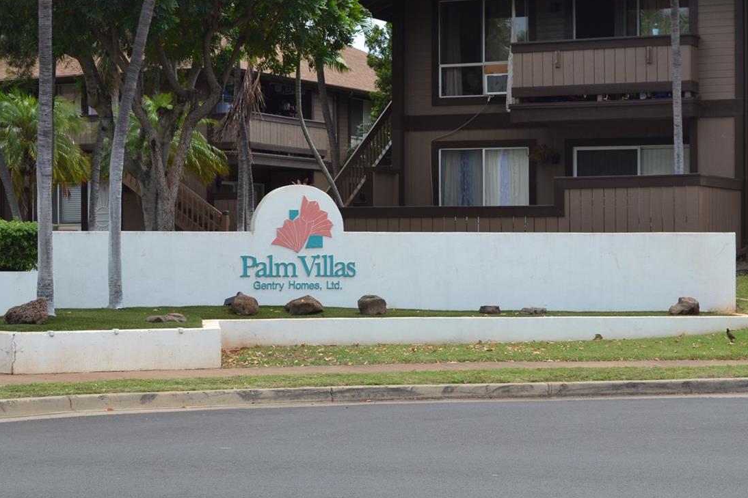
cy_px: 185
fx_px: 1641
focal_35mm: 79
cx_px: 360
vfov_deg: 17.2
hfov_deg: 25.7
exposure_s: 1/250
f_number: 8
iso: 100
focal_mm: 36
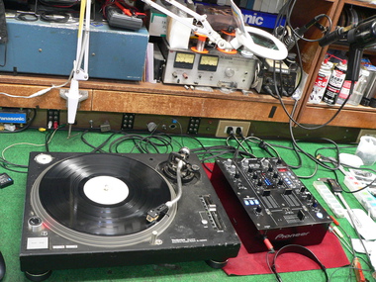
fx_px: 391
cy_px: 141
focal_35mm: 36
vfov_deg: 39.7
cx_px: 188
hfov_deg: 51.4
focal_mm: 6
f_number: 2.8
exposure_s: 1/8
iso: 200
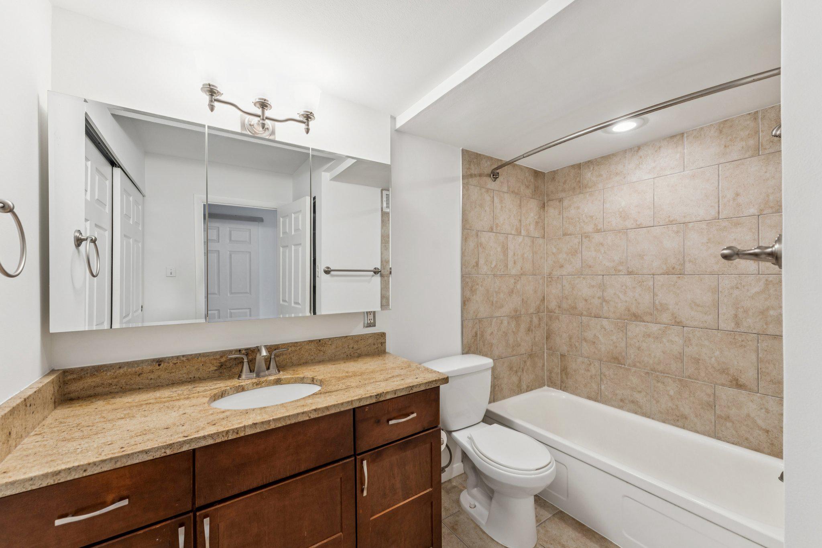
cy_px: 274
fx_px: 320
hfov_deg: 104.3
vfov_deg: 81.2
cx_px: 411
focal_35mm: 14
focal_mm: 14
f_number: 8
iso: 200
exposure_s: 1/5
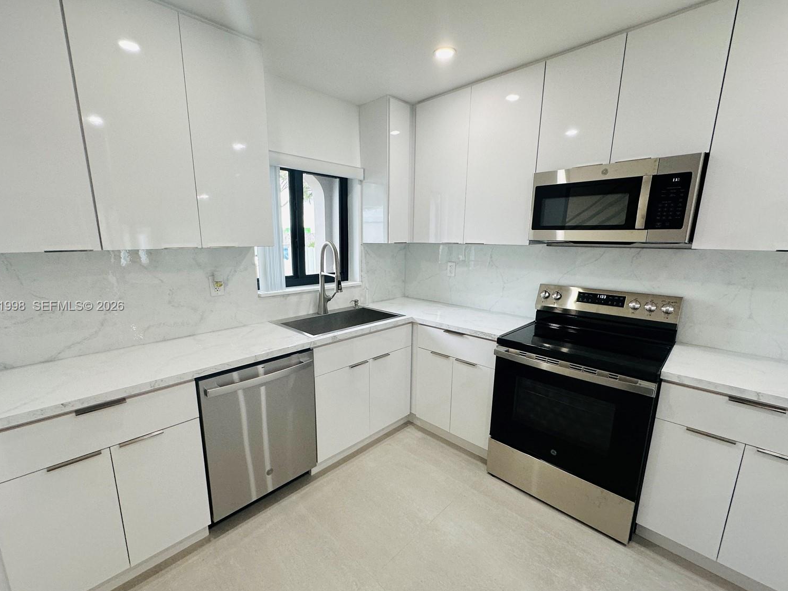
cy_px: 307
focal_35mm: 15
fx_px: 341
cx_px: 382
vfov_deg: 81.7
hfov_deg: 98.1
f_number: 2.2
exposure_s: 1/120
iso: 125
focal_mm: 2.22
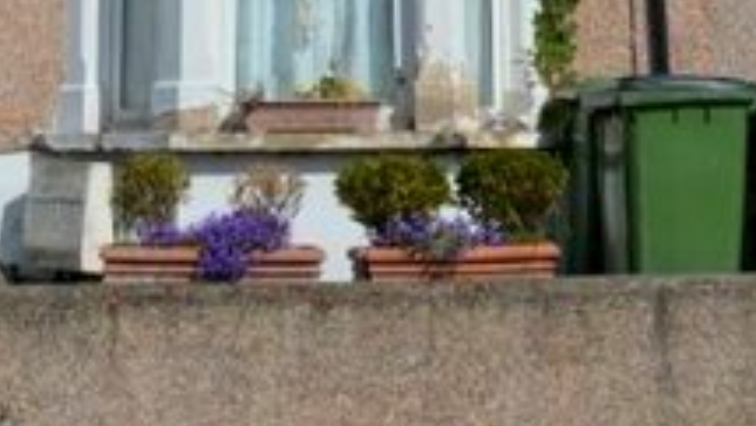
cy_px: -338
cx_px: 316
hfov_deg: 23.1
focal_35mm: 92
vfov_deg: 12.1
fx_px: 1844
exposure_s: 1/320
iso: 100
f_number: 9
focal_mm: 18
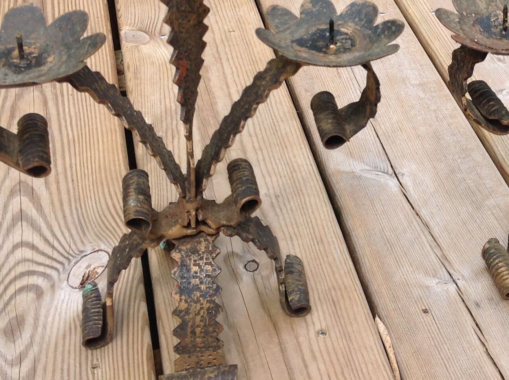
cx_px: 412
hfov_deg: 27.2
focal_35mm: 70
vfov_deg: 20.6
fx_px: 1028
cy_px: 54
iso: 50
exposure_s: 1/1043
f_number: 2.4
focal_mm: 4.28
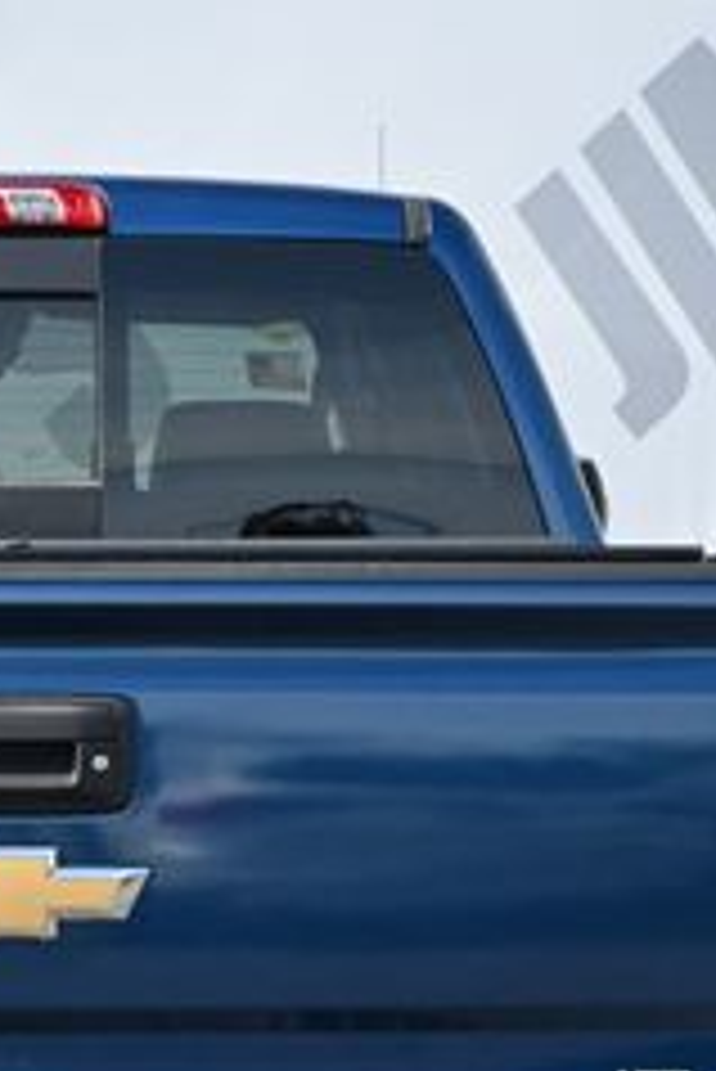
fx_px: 5164
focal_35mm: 173
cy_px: 873
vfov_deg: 11.8
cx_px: 0
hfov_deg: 7.9
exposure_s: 1/250
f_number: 6
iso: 250
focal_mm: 43
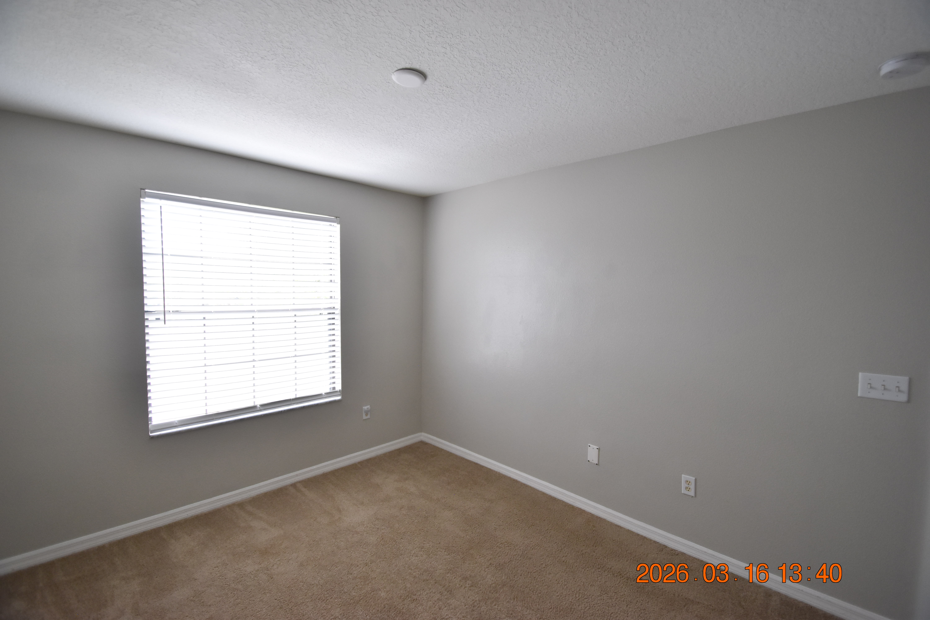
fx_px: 387
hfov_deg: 100.4
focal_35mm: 15
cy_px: 310
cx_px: 465
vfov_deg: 77.3
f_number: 3.5
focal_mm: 10
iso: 800
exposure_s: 1/250
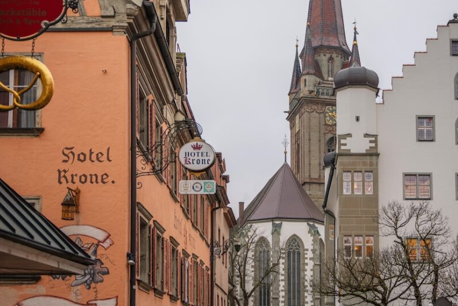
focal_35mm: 56
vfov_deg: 24.2
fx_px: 713
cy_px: 123
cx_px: 273
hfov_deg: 35.5
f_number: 2.8
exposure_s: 1/320
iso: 100
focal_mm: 40
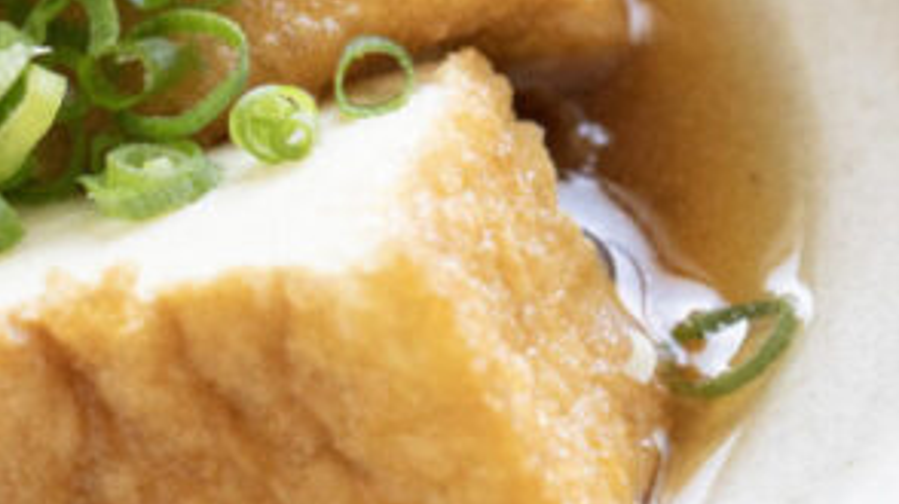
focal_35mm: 274
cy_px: 38
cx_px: 70
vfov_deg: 4.4
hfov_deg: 7.9
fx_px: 6528
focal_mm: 50
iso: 800
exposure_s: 1/500
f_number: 3.5
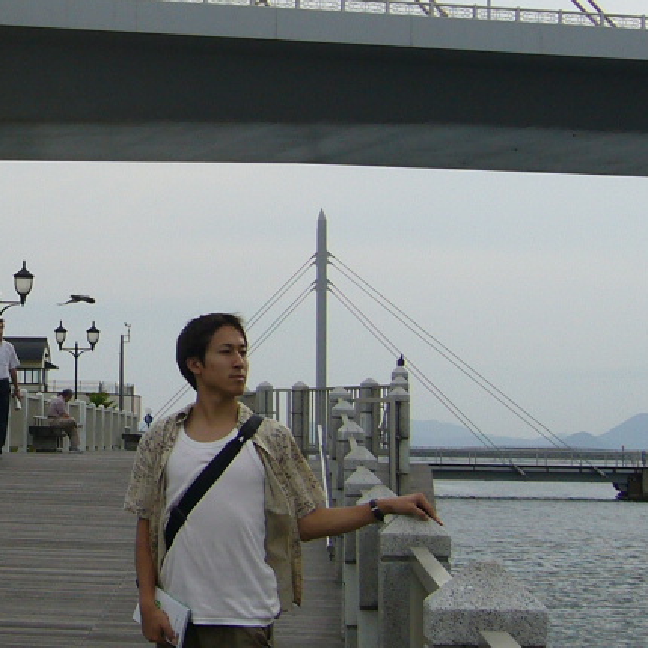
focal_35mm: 92
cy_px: 238
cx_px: -60
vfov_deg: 18.8
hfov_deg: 18.2
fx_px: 1948
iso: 80
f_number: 5.6
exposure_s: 1/250
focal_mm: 5.8
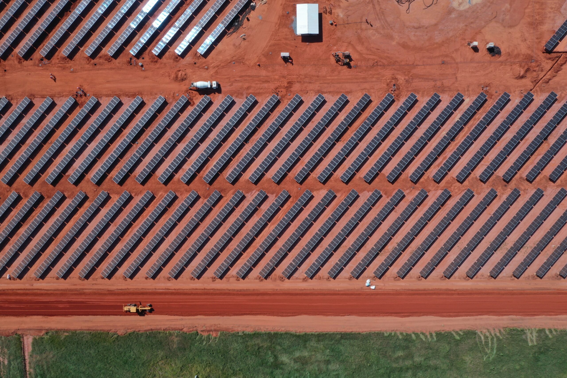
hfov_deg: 65.5
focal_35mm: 28
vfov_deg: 46.4
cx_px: 284
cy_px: 189
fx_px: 441
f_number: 10
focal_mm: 10.26
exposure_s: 1/40
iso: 100
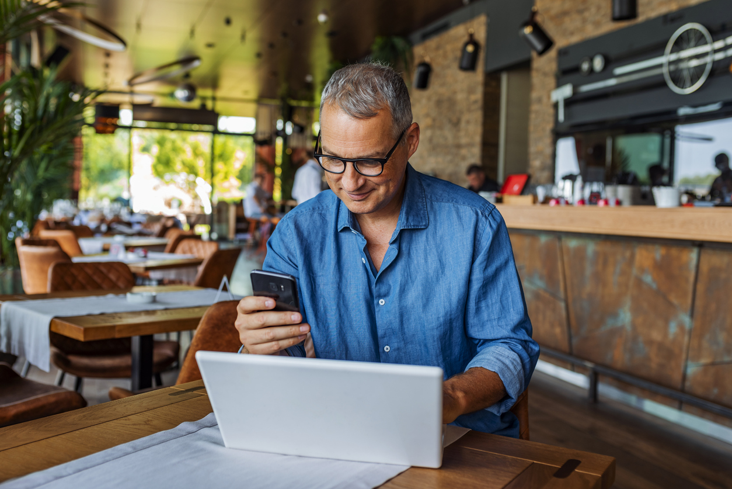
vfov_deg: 37.9
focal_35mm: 35
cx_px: 366
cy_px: 244
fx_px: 712
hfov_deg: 54.4
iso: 250
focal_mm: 35
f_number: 2.8
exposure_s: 1/125
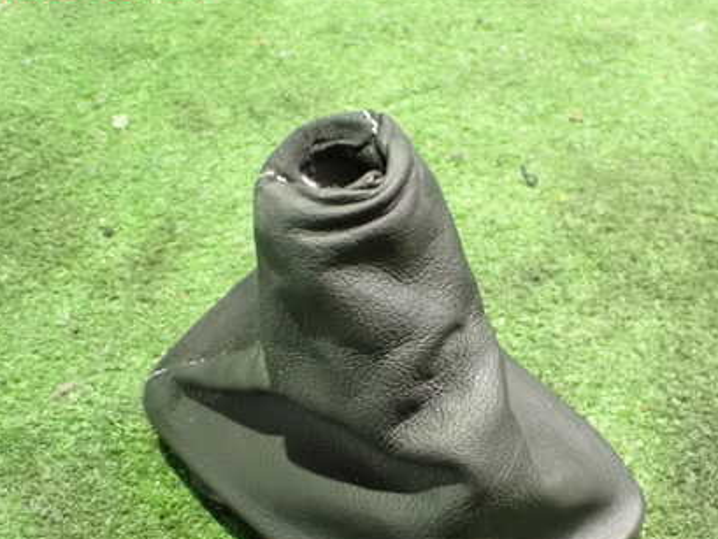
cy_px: 356
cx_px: 407
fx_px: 913
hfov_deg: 42.8
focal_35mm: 44
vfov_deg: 32.6
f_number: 2.3
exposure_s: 1/20
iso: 1600
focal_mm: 5.4
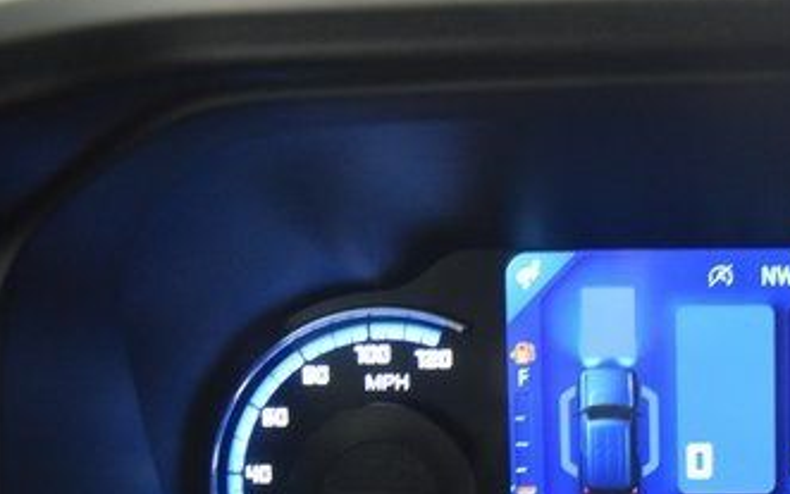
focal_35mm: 71
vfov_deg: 18.1
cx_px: 745
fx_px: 1529
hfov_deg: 27.7
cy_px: 416
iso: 3200
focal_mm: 24
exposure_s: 1/20
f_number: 3.8
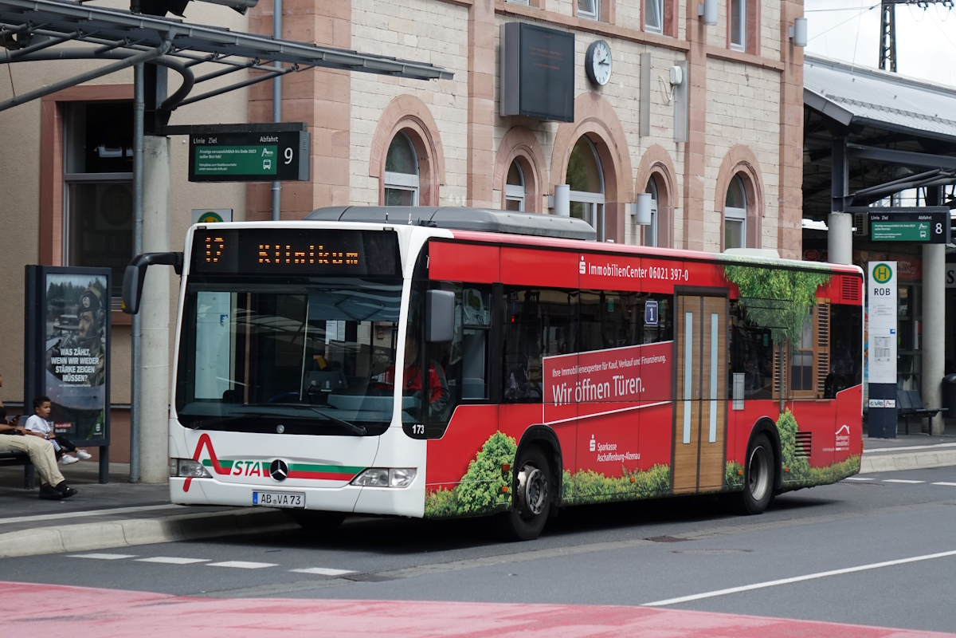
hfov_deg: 16.0
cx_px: 478
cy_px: 319
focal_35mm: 128
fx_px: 3399
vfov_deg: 10.7
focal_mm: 47.05
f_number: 4
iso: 125
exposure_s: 1/640
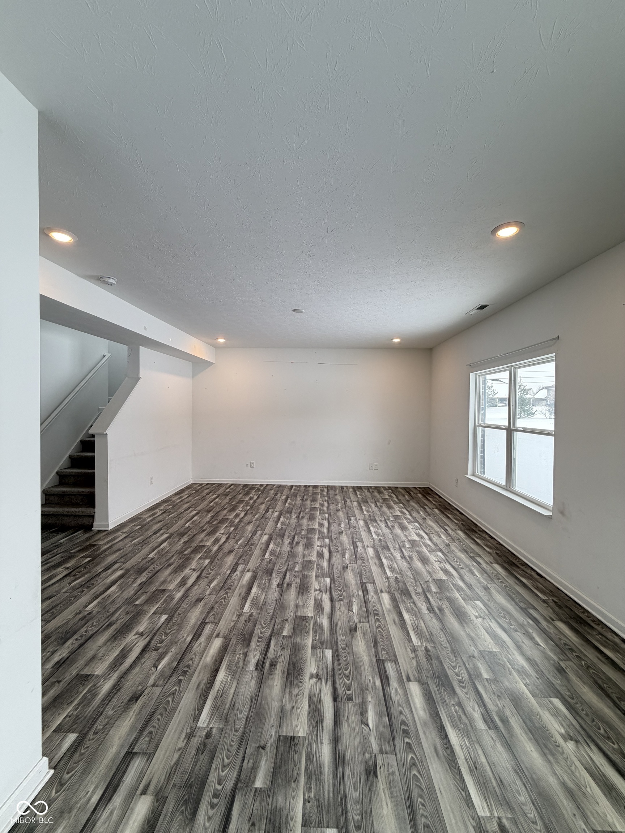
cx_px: 312
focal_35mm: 14
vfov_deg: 102.1
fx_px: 337
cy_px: 416
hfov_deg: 85.7
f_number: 2.2
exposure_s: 1/120
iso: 160
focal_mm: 2.22
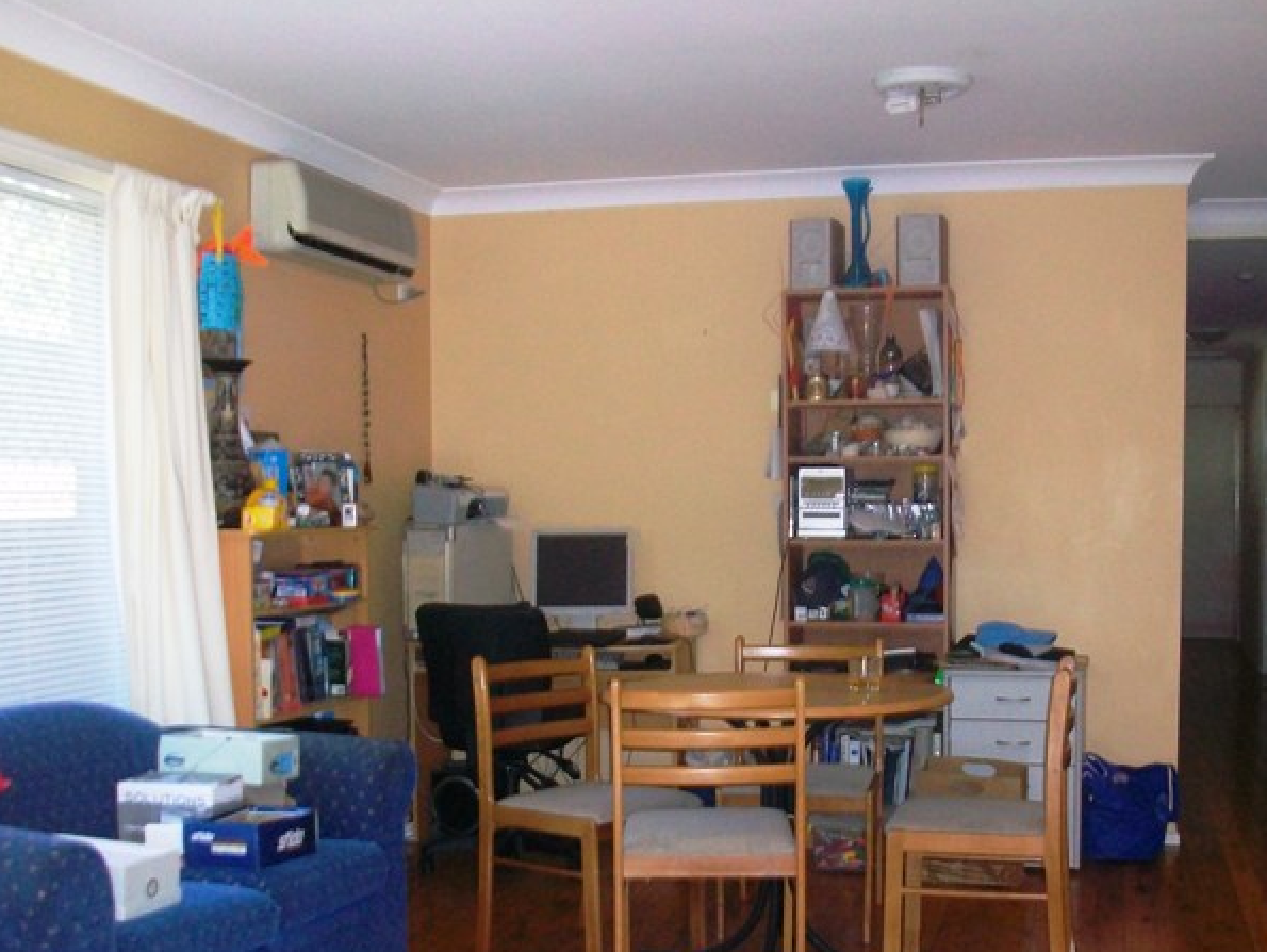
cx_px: 709
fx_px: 1575
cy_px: 558
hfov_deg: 43.7
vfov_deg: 33.6
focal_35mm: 43
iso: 160
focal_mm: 5.7
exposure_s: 1/60
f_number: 2.8
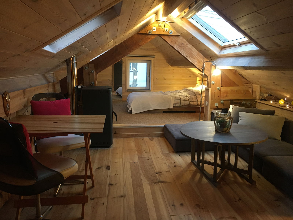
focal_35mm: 29
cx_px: 146
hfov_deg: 61.7
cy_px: 110
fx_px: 245
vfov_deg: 48.2
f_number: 2.2
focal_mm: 4.15
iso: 250
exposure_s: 1/33
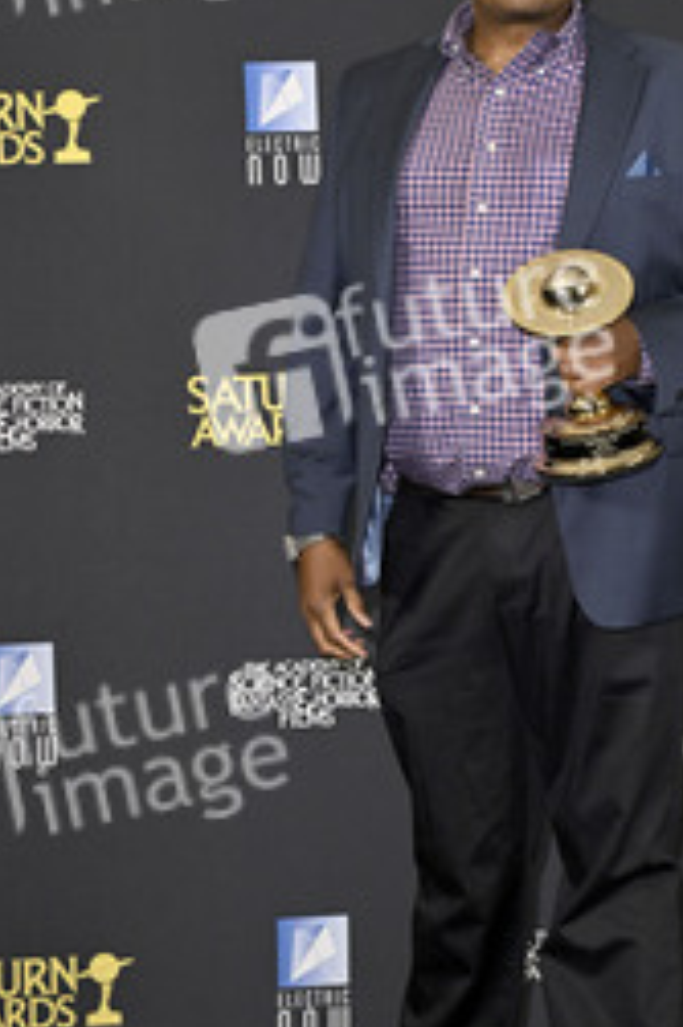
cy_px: 561
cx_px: 523
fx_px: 1995
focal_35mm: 70
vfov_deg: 28.8
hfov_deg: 19.3
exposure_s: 1/320
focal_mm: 44
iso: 2000
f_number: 5.6
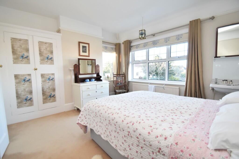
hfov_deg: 100.4
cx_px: 120
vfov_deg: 77.3
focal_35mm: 15
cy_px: 80
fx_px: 100
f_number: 4.5
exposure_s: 1/160
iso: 800
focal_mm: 10
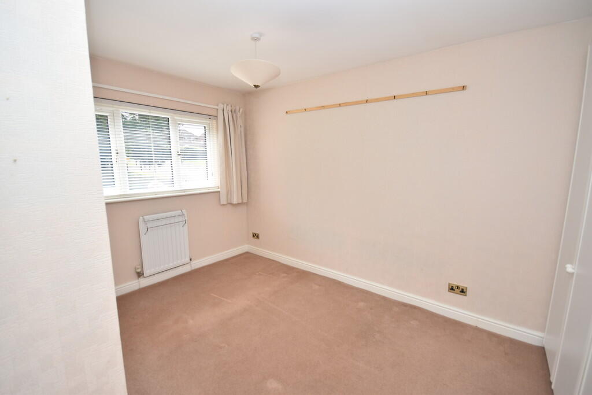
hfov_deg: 100.4
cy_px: 198
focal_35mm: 15
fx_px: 247
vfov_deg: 77.3
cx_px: 296
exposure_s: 1/200
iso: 200
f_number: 5
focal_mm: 10
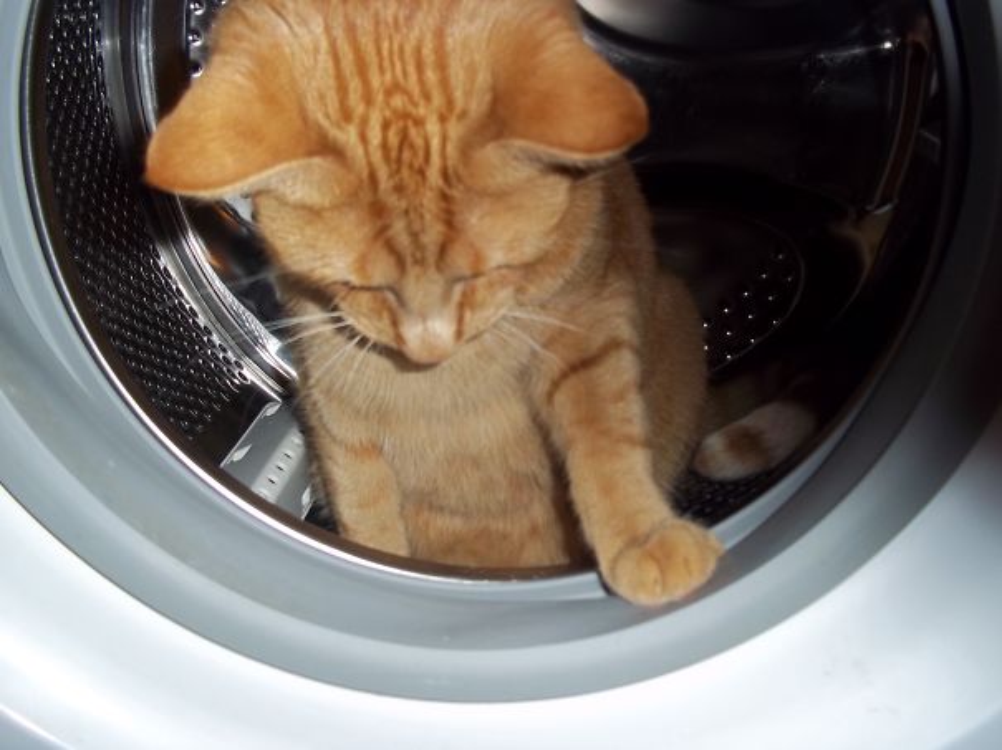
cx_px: 501
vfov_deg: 39.6
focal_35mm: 36
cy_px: 375
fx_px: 1041
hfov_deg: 51.4
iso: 80
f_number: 3.1
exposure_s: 1/30
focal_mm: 6.5
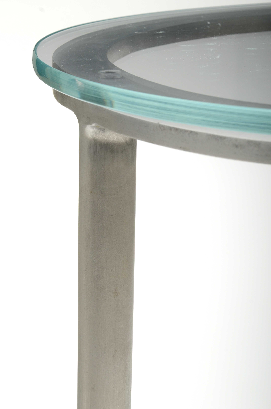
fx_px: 1446
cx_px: 136
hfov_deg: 10.7
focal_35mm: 128
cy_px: 204
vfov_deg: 16.1
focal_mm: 85
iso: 200
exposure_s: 1/125
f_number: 10
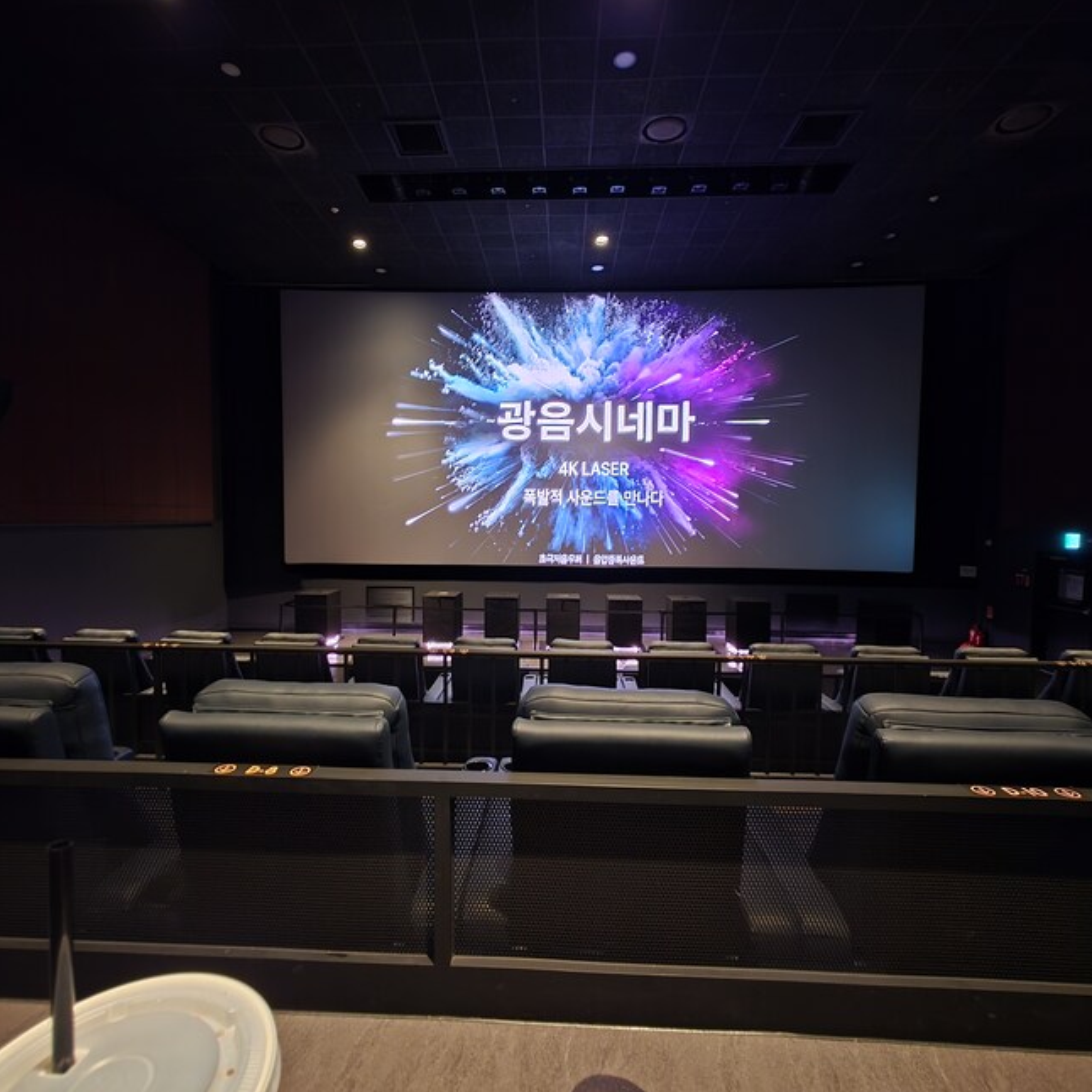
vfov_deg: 87.4
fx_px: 571
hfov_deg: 87.4
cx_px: 539
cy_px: 554
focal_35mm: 16
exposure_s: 1/9.99
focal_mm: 2.2
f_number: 1.9
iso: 800
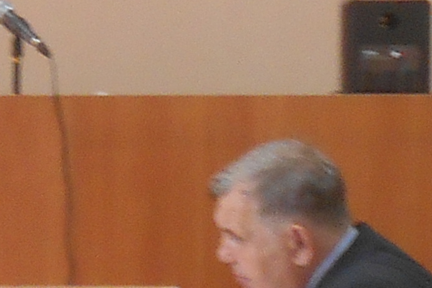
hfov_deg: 6.8
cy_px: 198
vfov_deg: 4.6
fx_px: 3598
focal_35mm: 300
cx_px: -257
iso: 220
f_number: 3.9
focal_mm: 6.7
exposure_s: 1/30
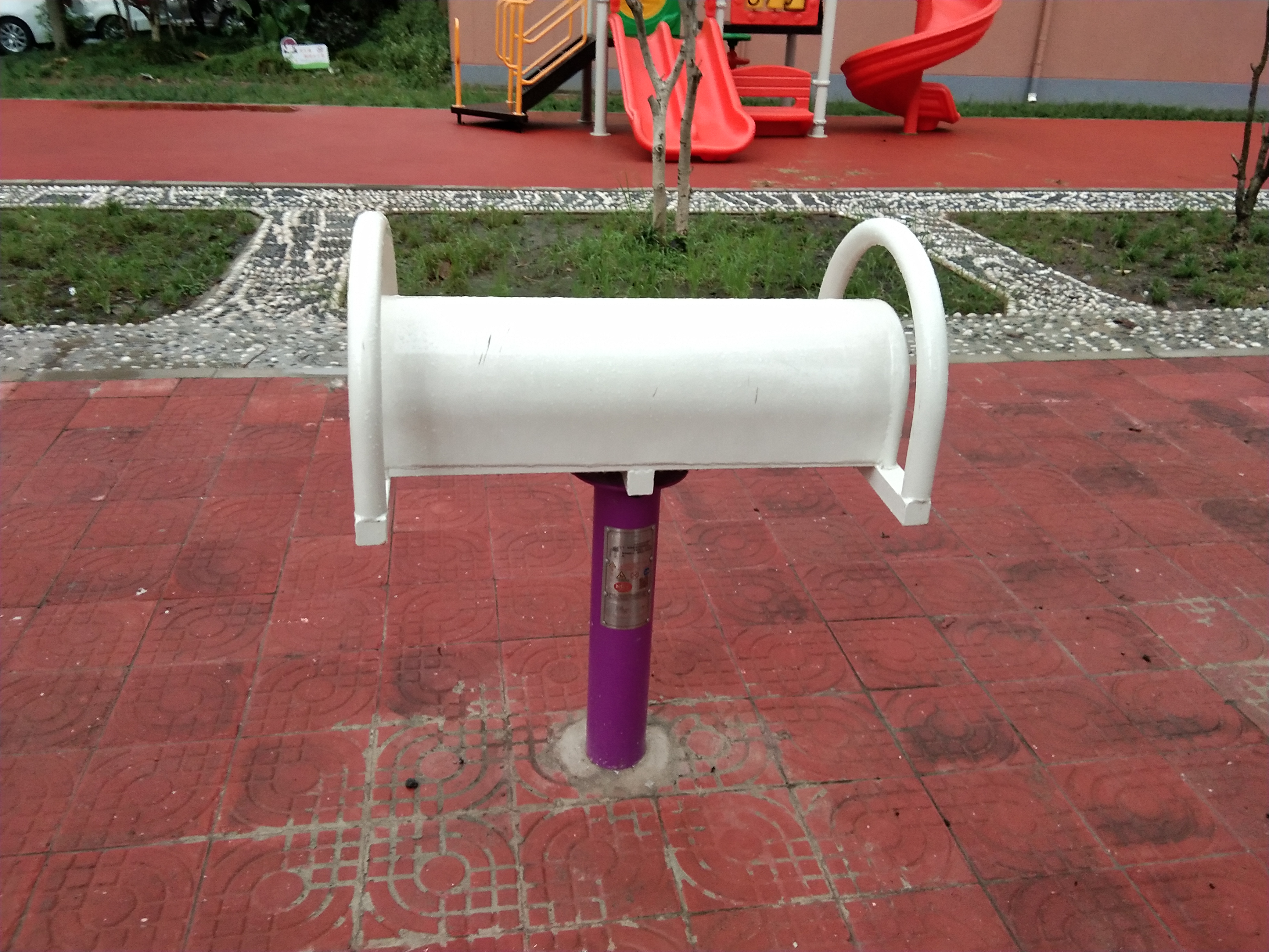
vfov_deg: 45.4
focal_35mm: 31
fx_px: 1136
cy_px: 476
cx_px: 634
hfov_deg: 58.4
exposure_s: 1/33.3
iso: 320
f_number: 2.2
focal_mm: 3.69
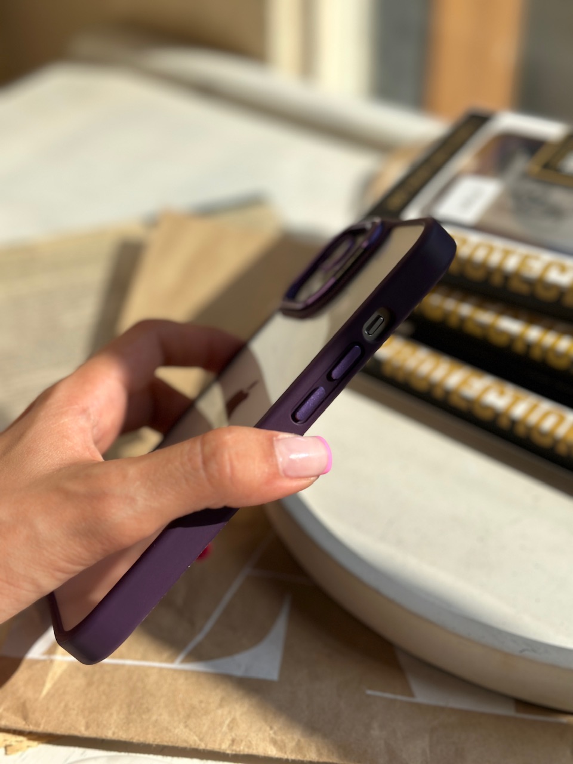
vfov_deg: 39.7
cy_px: 382
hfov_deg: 30.3
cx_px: 286
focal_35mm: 48
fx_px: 1059
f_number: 1.78
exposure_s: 1/5000
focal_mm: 6.86
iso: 80
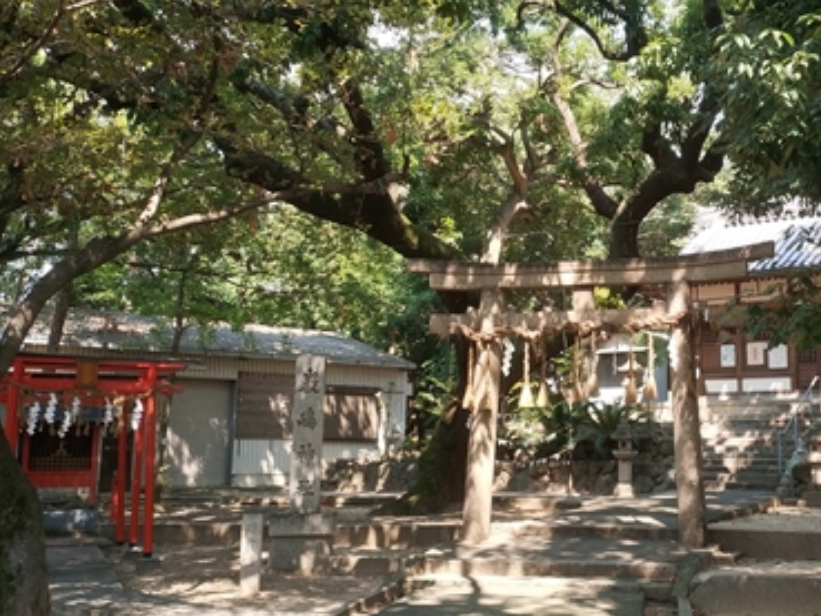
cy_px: 294
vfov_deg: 28.0
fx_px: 1234
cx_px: 567
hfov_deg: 36.3
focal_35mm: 52
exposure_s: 1/248
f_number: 2
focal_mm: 4.5
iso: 170
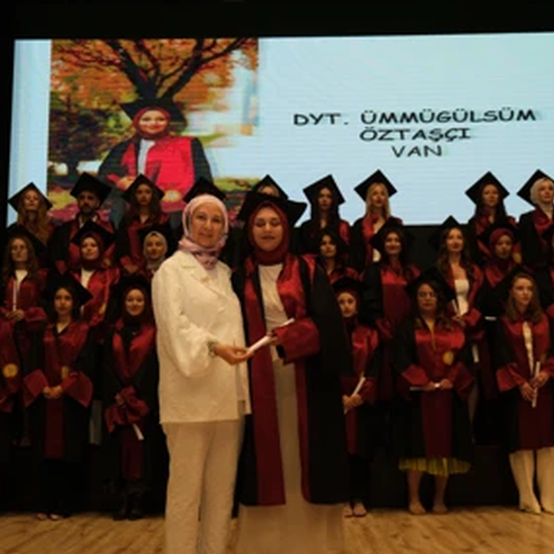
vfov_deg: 43.9
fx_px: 688
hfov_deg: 43.9
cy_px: 273
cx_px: 280
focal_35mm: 38
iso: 1000
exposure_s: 1/160
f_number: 2.8
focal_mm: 19.4
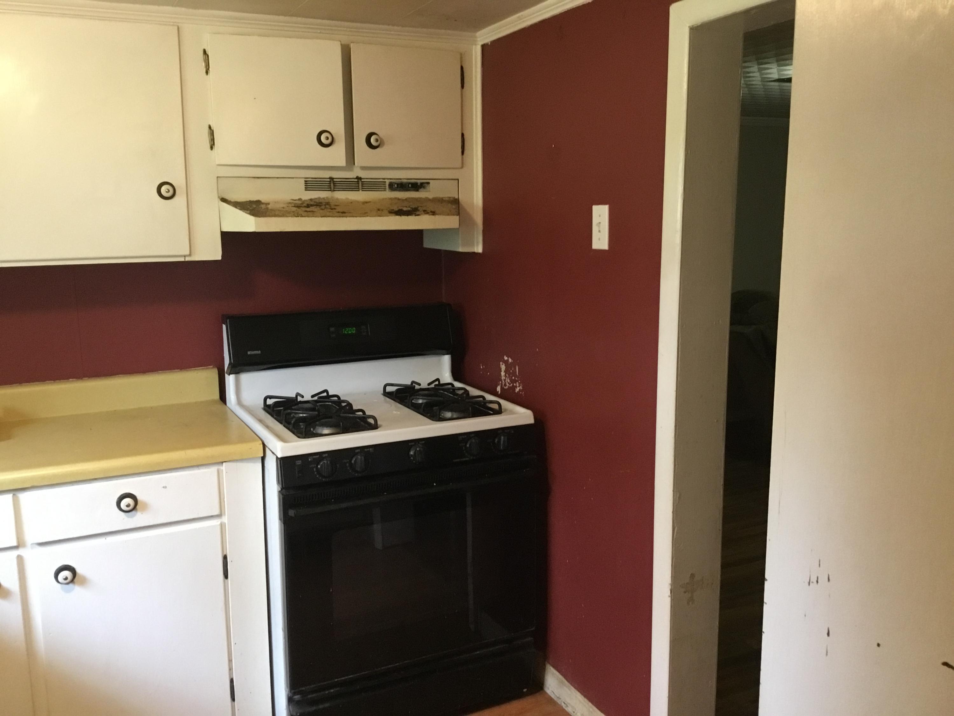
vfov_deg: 45.4
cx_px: 477
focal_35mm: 31
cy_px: 358
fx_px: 854
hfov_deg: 58.4
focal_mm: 3.3
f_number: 2.4
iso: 200
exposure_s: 1/17
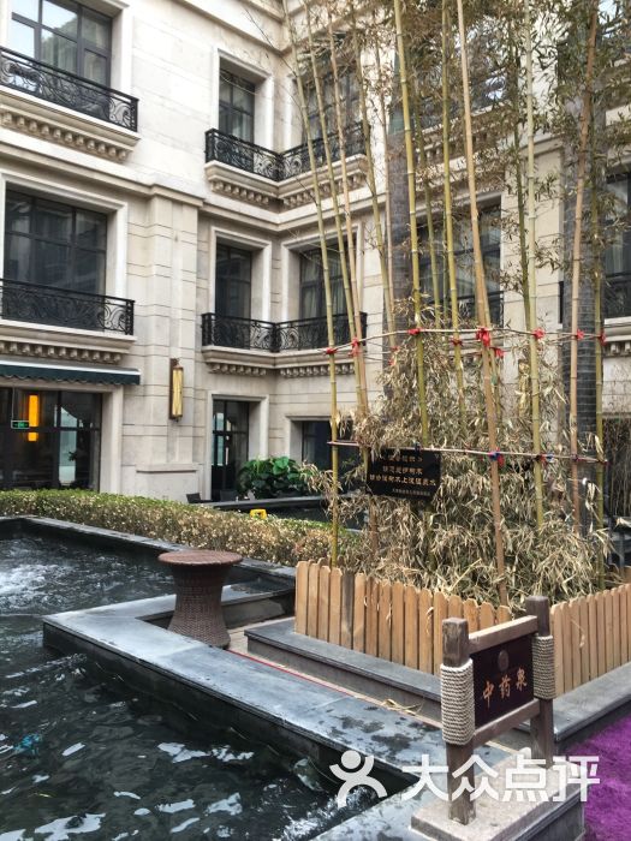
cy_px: 420
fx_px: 705
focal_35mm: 29
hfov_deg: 48.2
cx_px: 316
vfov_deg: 61.7
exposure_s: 1/100
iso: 32
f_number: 2.2
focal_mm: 4.15
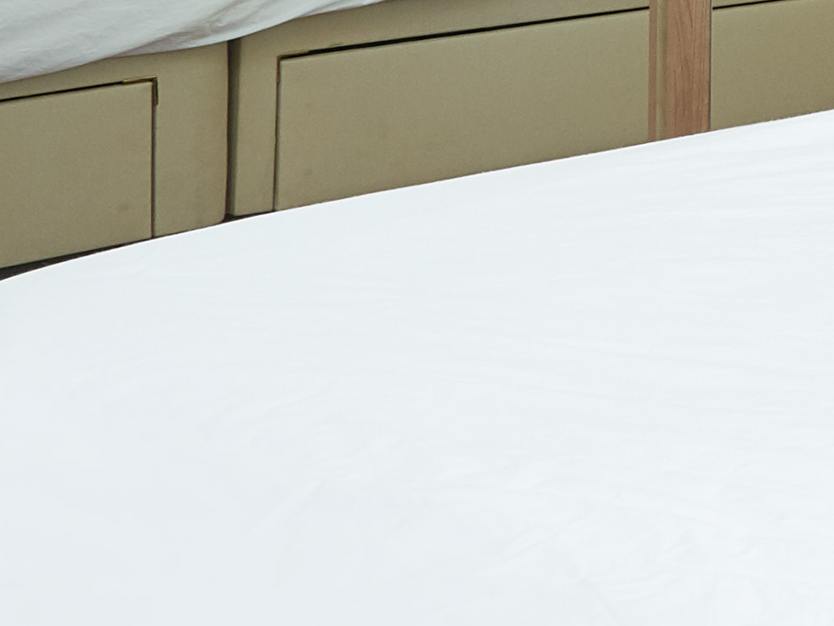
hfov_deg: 14.0
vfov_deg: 13.0
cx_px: 1963
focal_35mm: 101
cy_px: -574
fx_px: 2434
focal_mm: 14
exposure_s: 1/1.3
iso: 200
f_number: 11
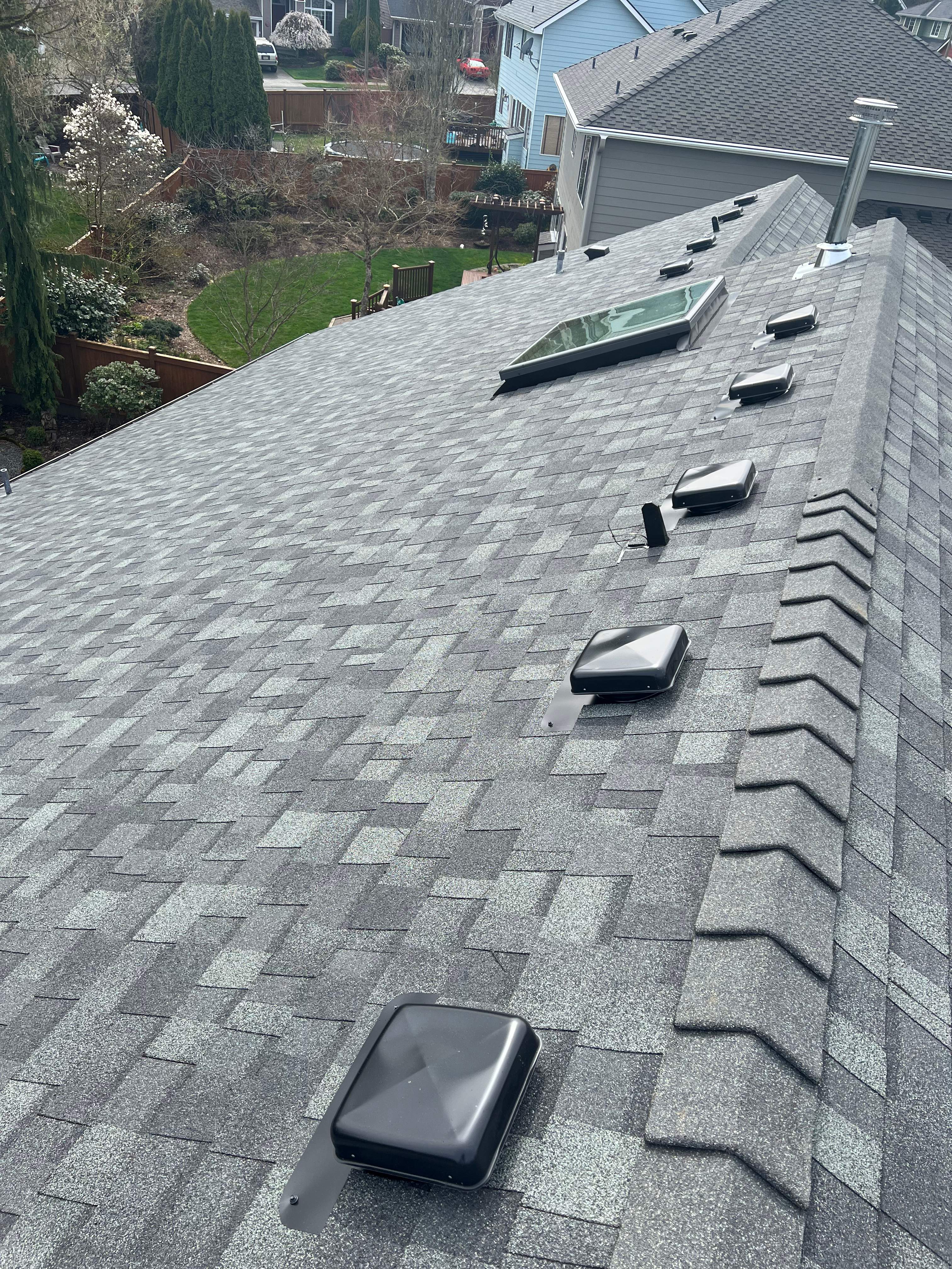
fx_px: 953
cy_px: 634
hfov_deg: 53.1
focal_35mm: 26
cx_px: 476
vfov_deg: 67.3
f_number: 1.5
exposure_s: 1/2208
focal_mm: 5.7
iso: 50
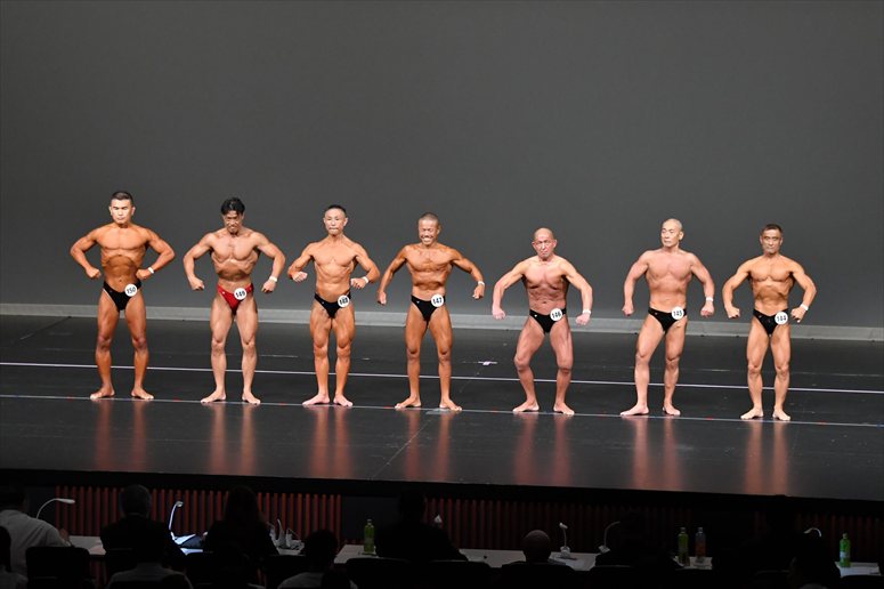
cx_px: 442
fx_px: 3387
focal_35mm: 138
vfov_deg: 9.9
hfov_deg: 14.9
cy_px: 294
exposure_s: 1/400
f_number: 5.6
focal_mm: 92
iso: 4000
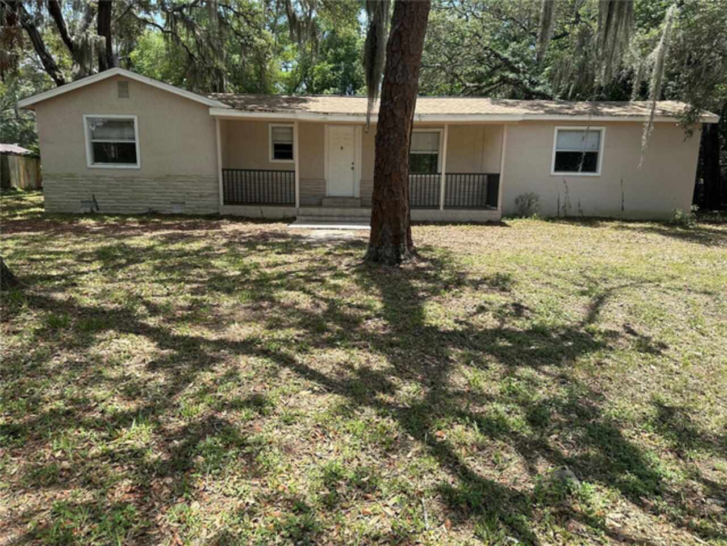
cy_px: 273
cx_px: 364
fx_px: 504
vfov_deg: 56.8
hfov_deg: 71.6
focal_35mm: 24
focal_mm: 6.86
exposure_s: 1/1289
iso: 80
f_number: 1.78
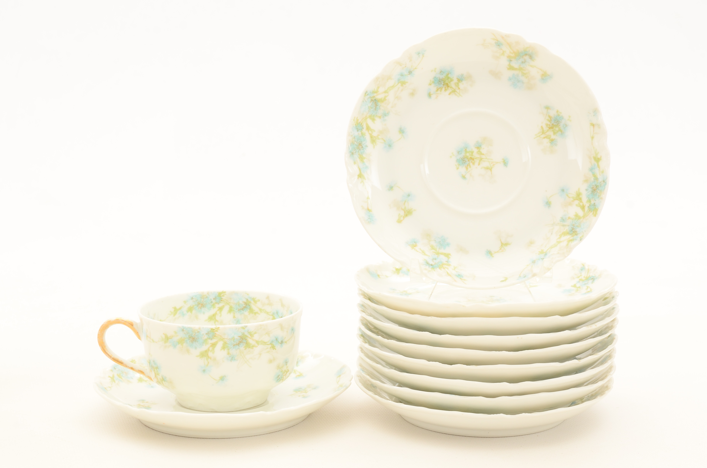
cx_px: 354
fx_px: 1411
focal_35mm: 72
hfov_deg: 28.1
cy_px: 234
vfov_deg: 18.8
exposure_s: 1/60
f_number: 13
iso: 320
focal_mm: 48
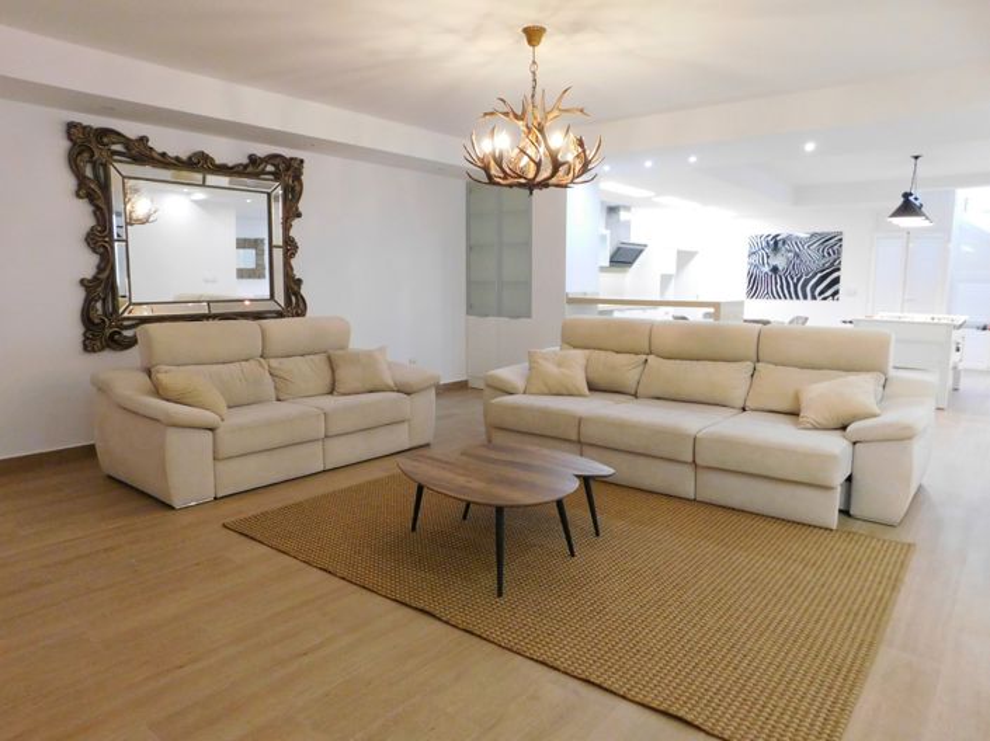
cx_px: 495
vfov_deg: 58.8
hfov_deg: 74.0
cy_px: 370
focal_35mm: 23
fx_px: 657
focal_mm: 4
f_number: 3
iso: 400
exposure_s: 1/25
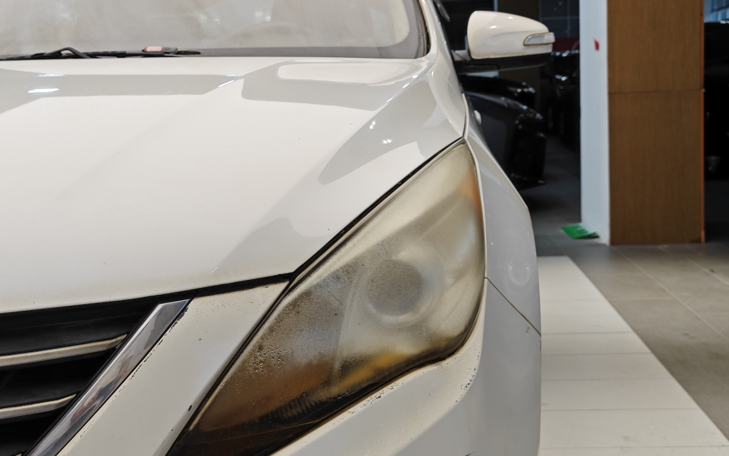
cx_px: 364
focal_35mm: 49
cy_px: 231
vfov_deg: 26.3
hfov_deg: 41.1
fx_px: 973
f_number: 1.9
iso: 160
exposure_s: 1/100
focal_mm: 8.7
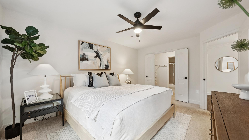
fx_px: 86
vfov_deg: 78.4
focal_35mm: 13
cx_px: 124
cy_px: 73
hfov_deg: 110.8
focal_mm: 12
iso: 640
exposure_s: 1/50
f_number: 7.1
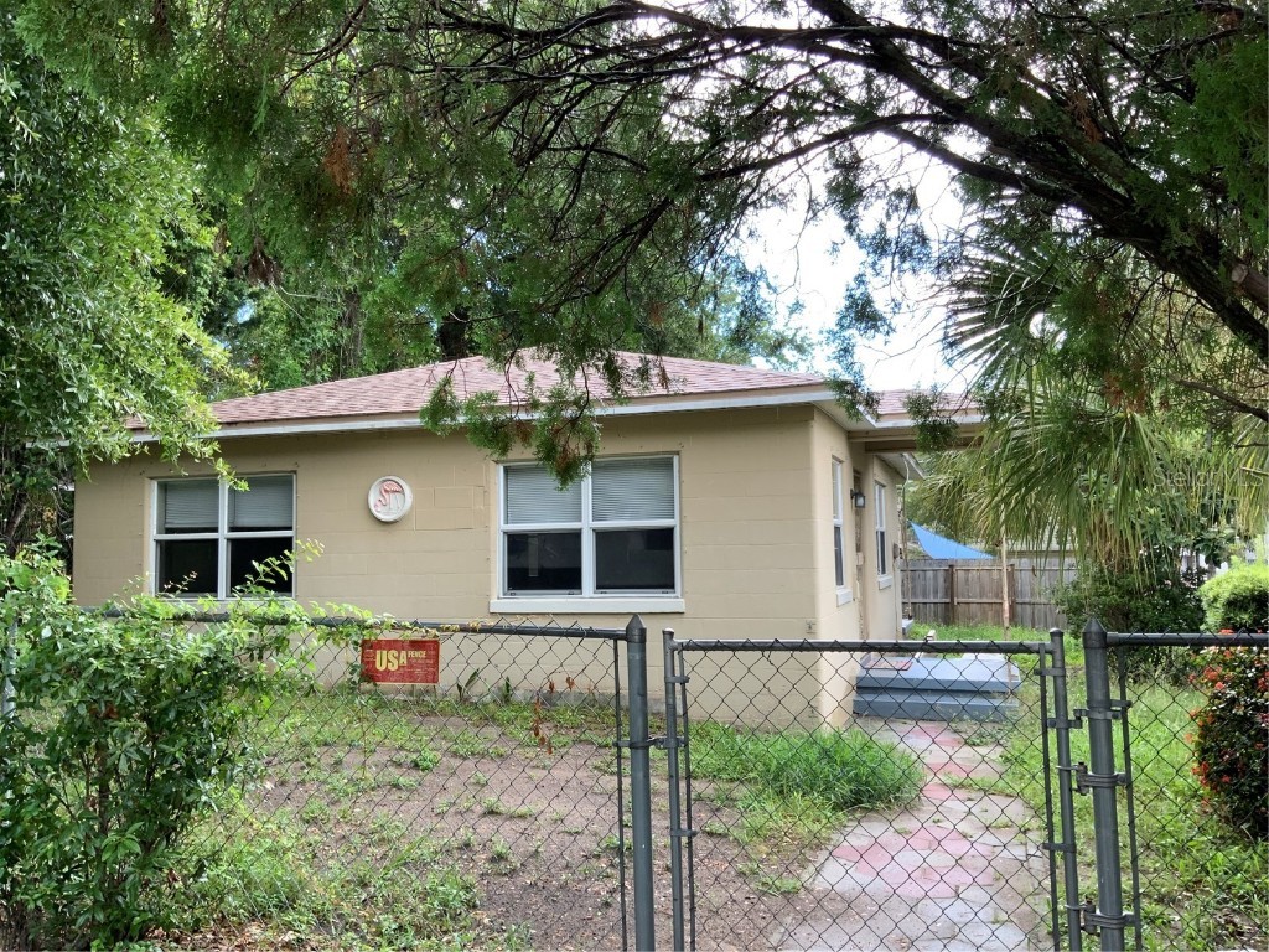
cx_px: 634
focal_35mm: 29
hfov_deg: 61.7
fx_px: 1063
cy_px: 476
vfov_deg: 48.2
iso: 32
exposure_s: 1/120
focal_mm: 3
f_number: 1.8
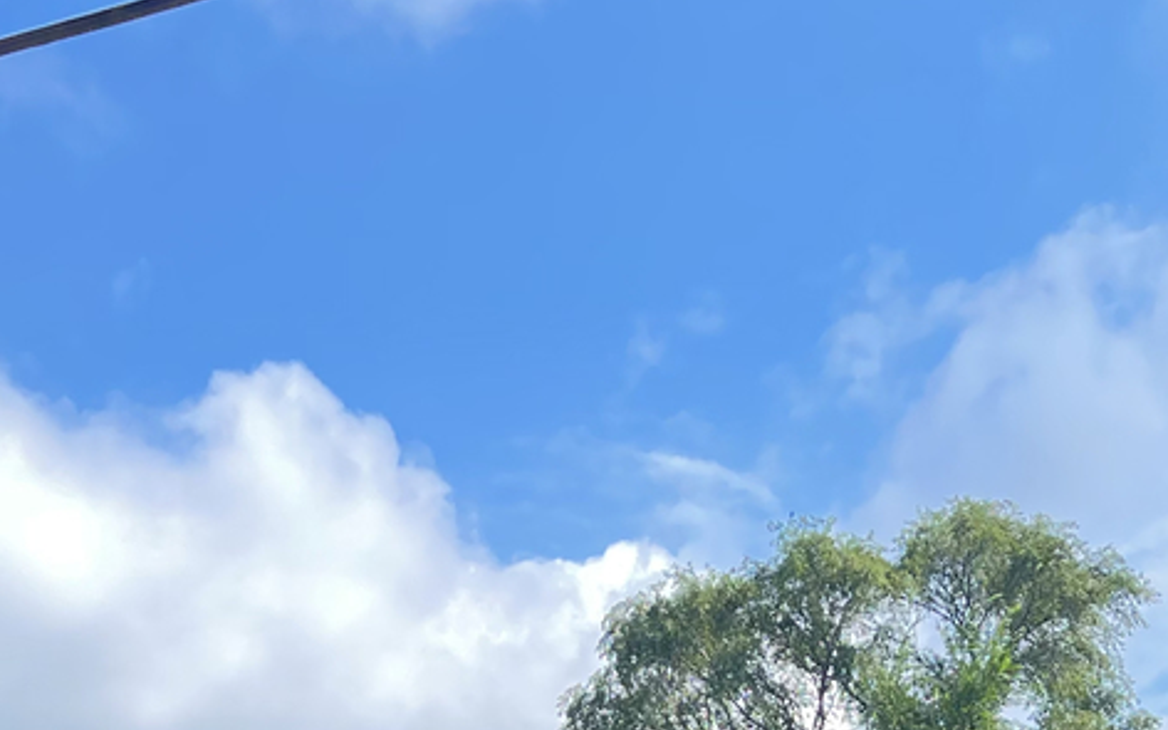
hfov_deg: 24.6
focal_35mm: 84
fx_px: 2674
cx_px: 505
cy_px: 1319
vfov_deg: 13.8
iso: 50
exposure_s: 1/704
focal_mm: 5.1
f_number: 1.6
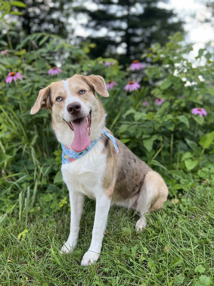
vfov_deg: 67.3
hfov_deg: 53.1
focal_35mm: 26
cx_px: 107
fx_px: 214
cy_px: 143
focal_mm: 5.7
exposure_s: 1/427
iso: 50
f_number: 1.5
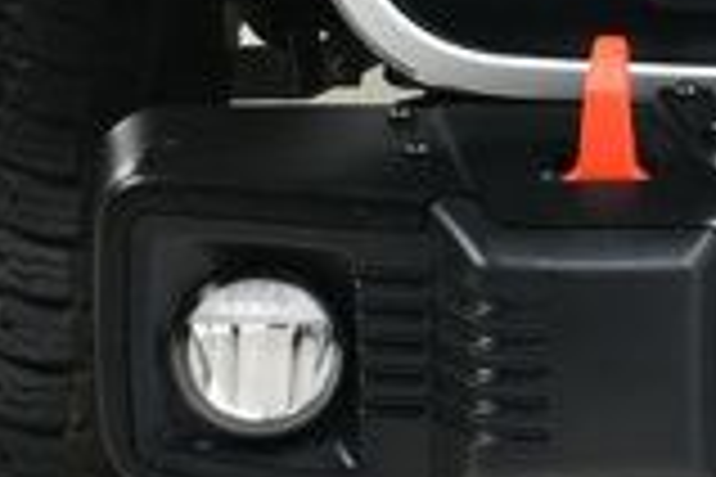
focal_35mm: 258
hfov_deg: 7.8
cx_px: 1247
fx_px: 5131
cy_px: -194
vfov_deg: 5.3
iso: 100
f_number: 11
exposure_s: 1/160
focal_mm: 27
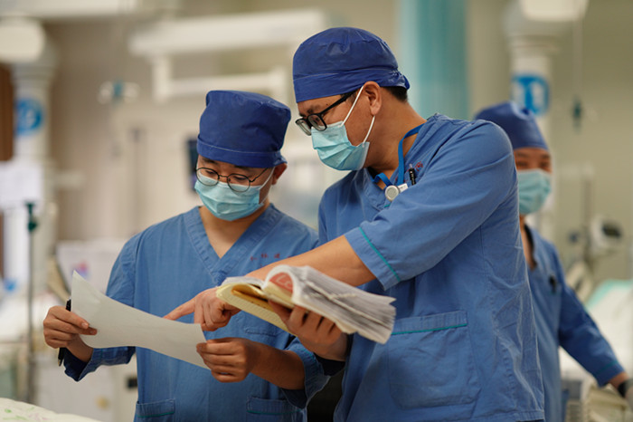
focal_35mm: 85
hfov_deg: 23.9
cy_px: 211
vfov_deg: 16.1
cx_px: 316
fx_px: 1494
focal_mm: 85
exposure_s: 1/250
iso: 400
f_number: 1.4
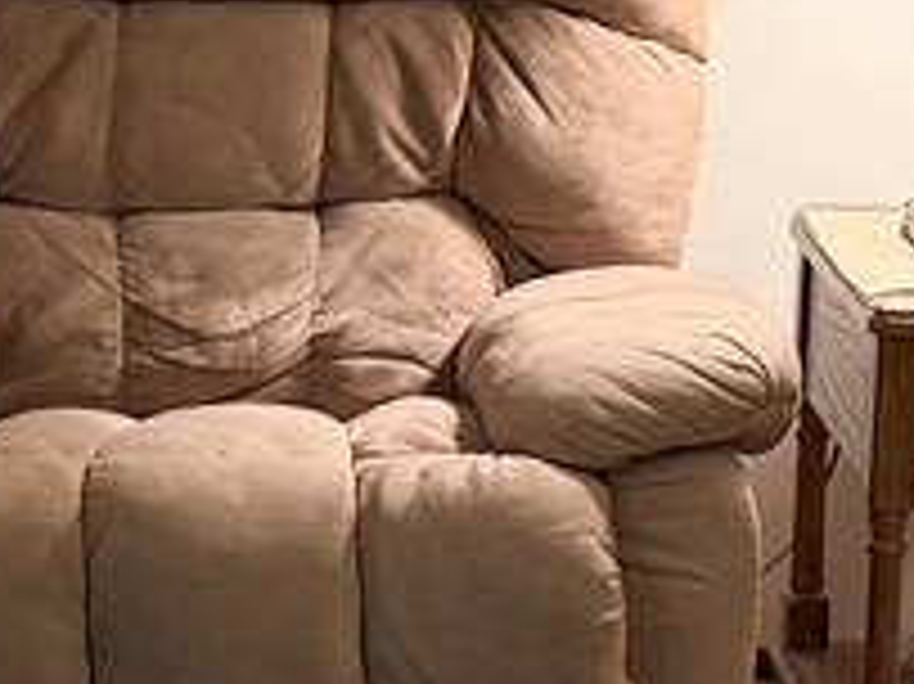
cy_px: 360
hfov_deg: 11.5
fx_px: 4486
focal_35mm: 170
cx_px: 873
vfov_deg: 8.7
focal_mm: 6.76
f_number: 1.78
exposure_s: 1/60
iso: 250
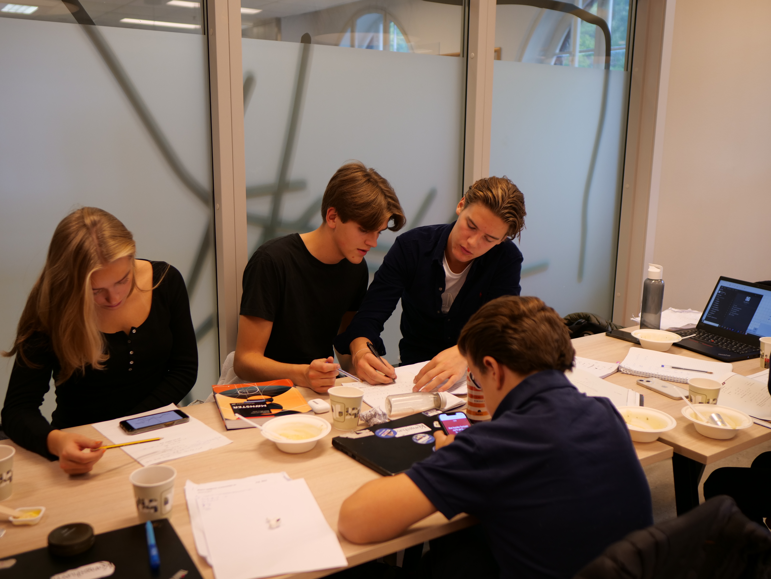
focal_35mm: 32
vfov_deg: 44.2
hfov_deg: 56.8
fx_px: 713
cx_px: 386
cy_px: 290
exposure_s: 1/160
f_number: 1.6
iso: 200
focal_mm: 16
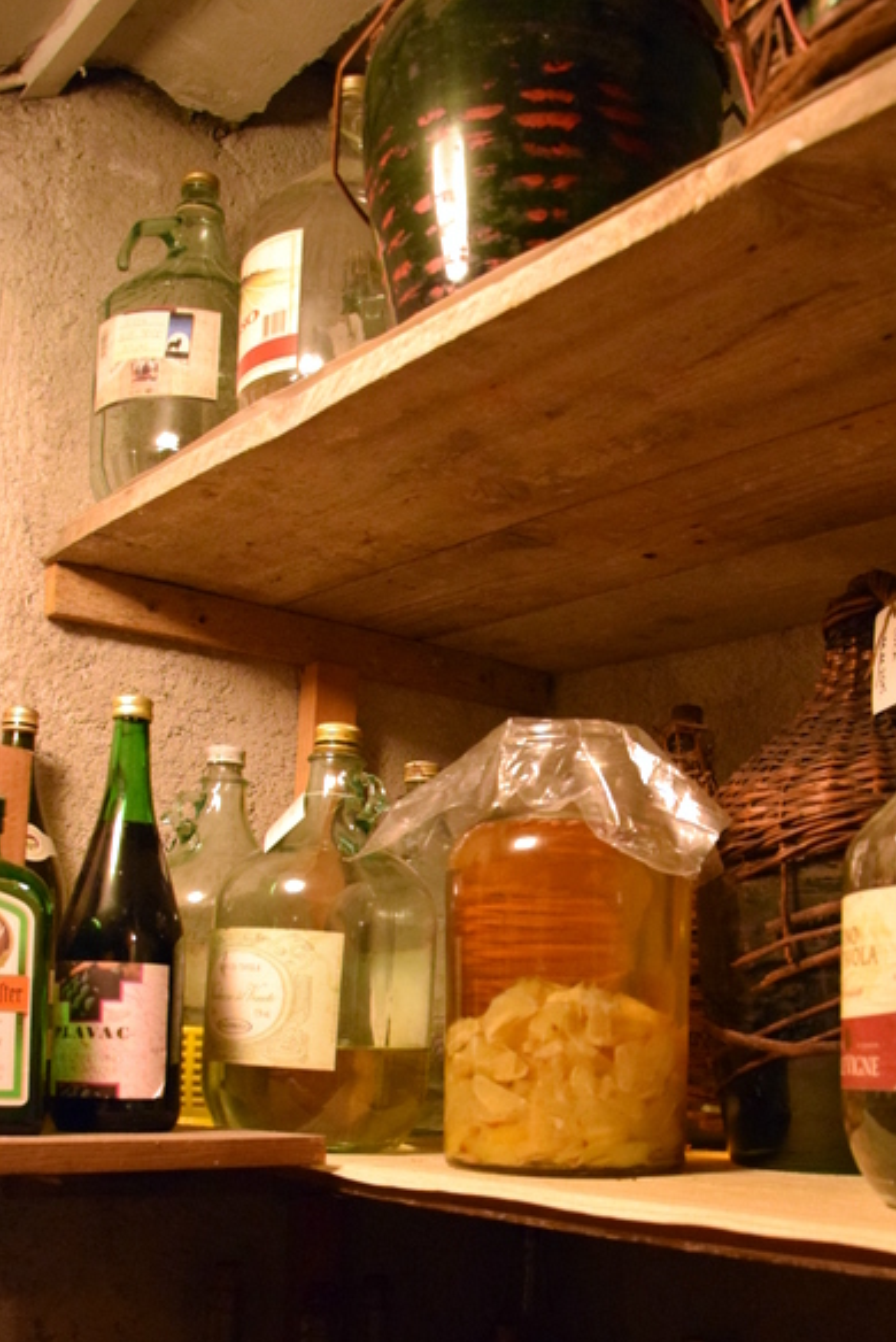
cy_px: 917
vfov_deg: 50.7
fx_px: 1380
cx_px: 586
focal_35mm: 37
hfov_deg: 35.7
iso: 4500
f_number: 3.5
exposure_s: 1/60
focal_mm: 18
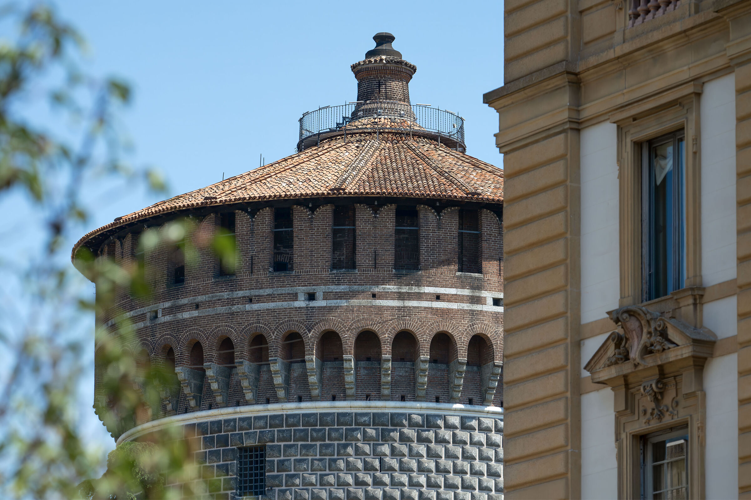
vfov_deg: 7.5
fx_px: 3796
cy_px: 250
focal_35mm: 182
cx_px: 376
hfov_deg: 11.3
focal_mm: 182
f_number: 7.1
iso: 1250
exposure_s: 1/3200
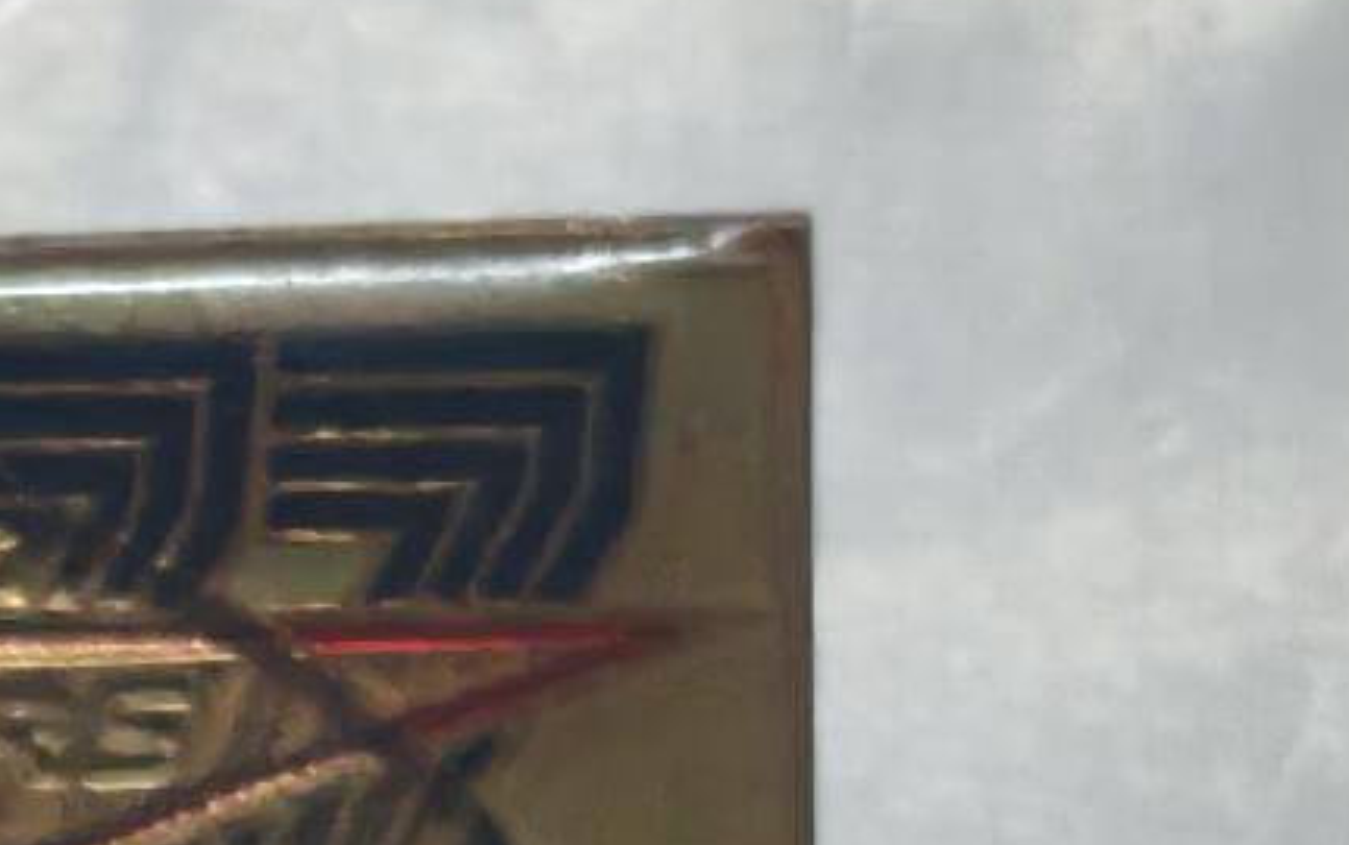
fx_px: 8609
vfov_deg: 5.5
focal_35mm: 234
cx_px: -272
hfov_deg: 8.9
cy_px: 1549
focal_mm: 5.52
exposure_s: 1/33
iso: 640
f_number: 1.95
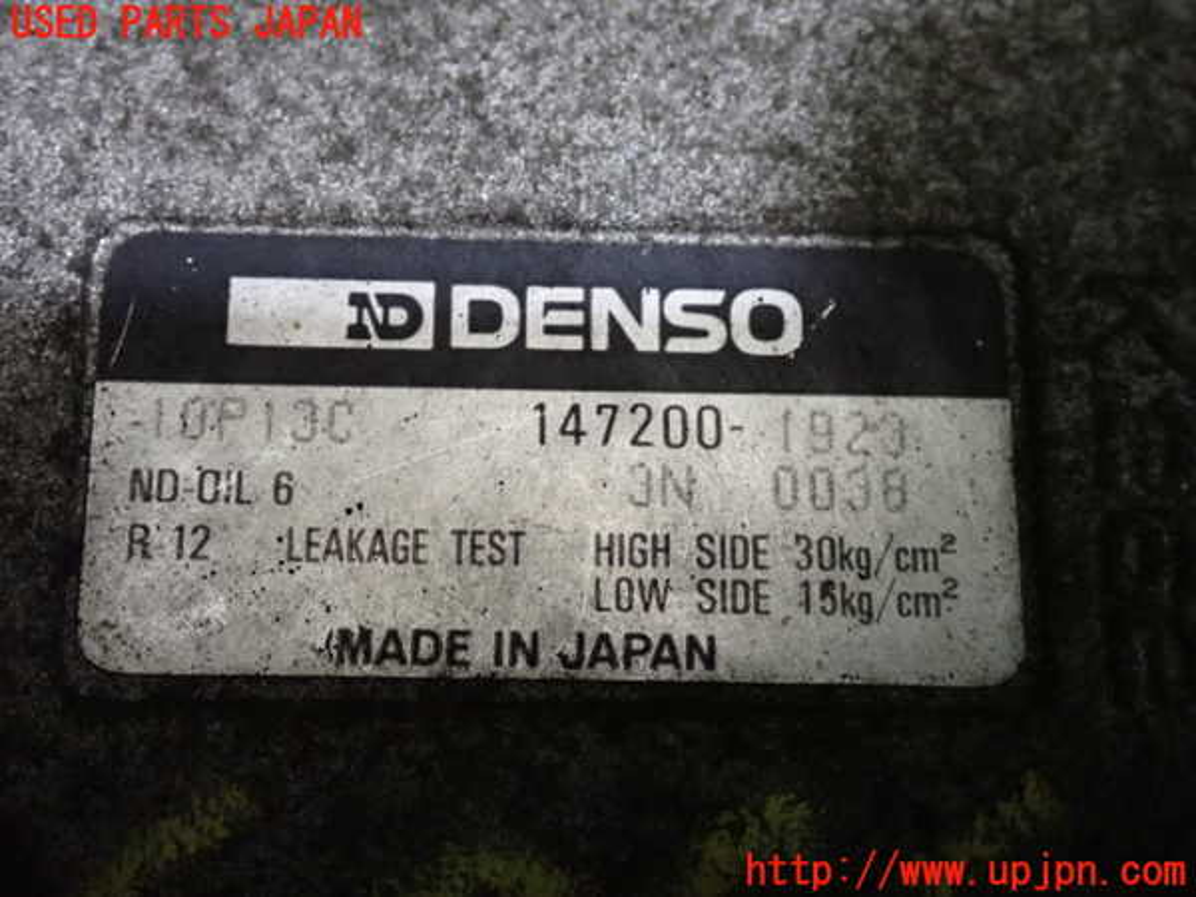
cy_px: 448
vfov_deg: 25.2
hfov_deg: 33.2
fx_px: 2004
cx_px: 598
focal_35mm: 58
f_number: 3.5
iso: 1250
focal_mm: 10.35
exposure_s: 1/30
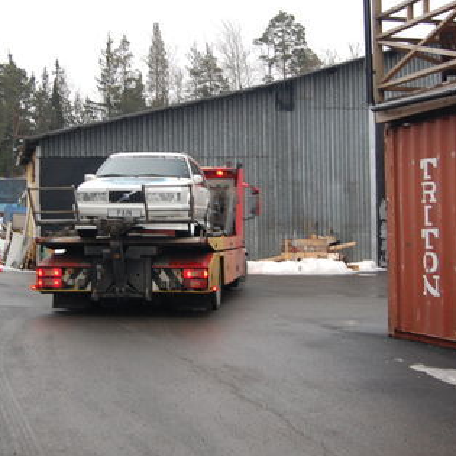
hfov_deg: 27.6
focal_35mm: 62
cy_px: 198
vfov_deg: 27.7
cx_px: 152
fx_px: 924
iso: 800
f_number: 4
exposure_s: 1/20
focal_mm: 24
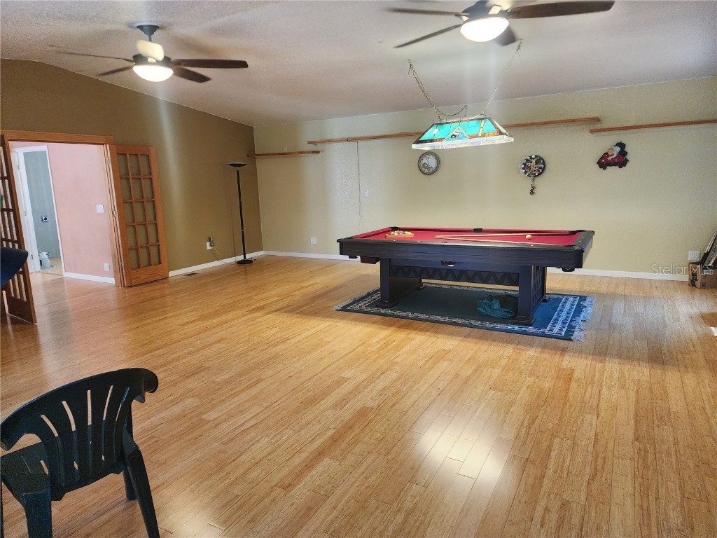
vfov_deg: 58.9
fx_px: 476
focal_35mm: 23
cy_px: 269
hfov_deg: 73.9
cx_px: 358
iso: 640
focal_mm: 6.4
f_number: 1.8
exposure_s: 1/120
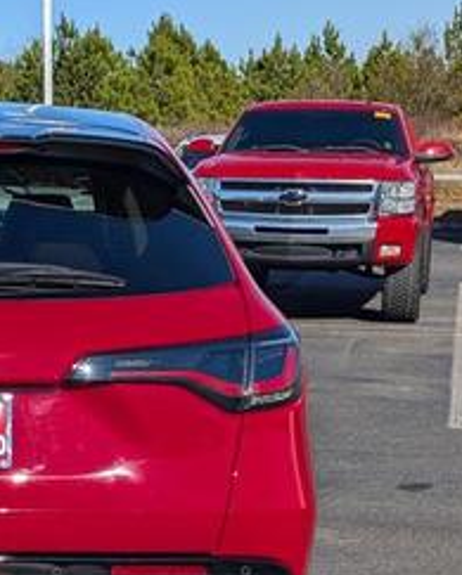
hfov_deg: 15.1
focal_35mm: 99
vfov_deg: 19.2
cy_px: 426
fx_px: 1689
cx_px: -88
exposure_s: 1/3333
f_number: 1.68
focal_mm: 6.9
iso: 22
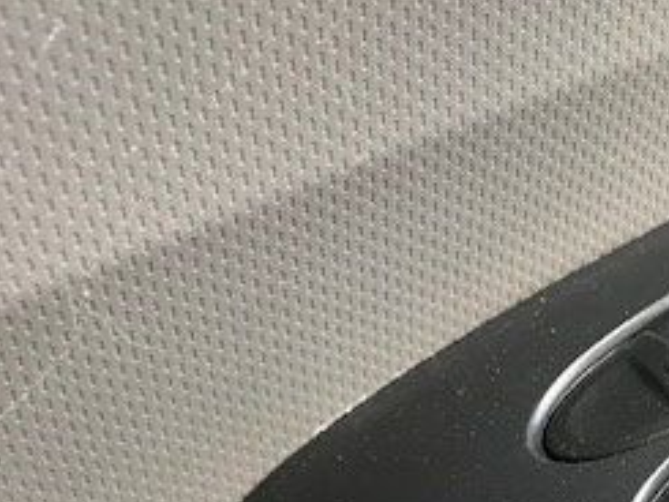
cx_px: 857
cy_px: 344
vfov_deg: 20.1
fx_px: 1412
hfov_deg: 23.7
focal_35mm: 73
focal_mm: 3.99
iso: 32
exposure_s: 1/30
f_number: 1.8
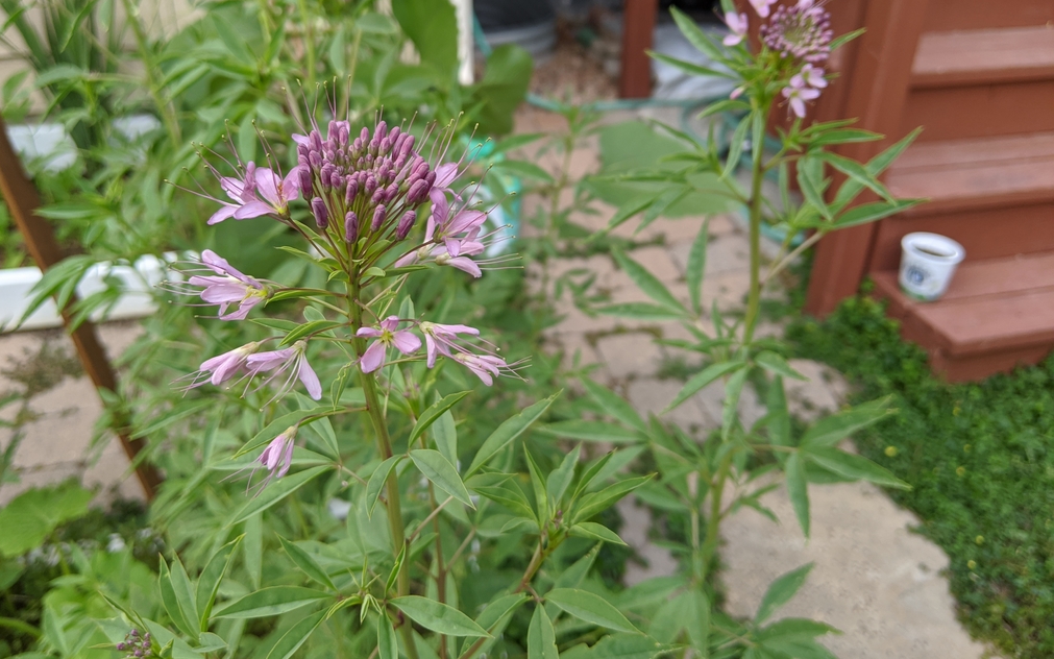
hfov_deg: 64.6
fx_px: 833
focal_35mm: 29
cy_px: 277
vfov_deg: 43.0
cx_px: 521
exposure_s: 1/191
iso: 50
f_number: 1.8
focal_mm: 4.44
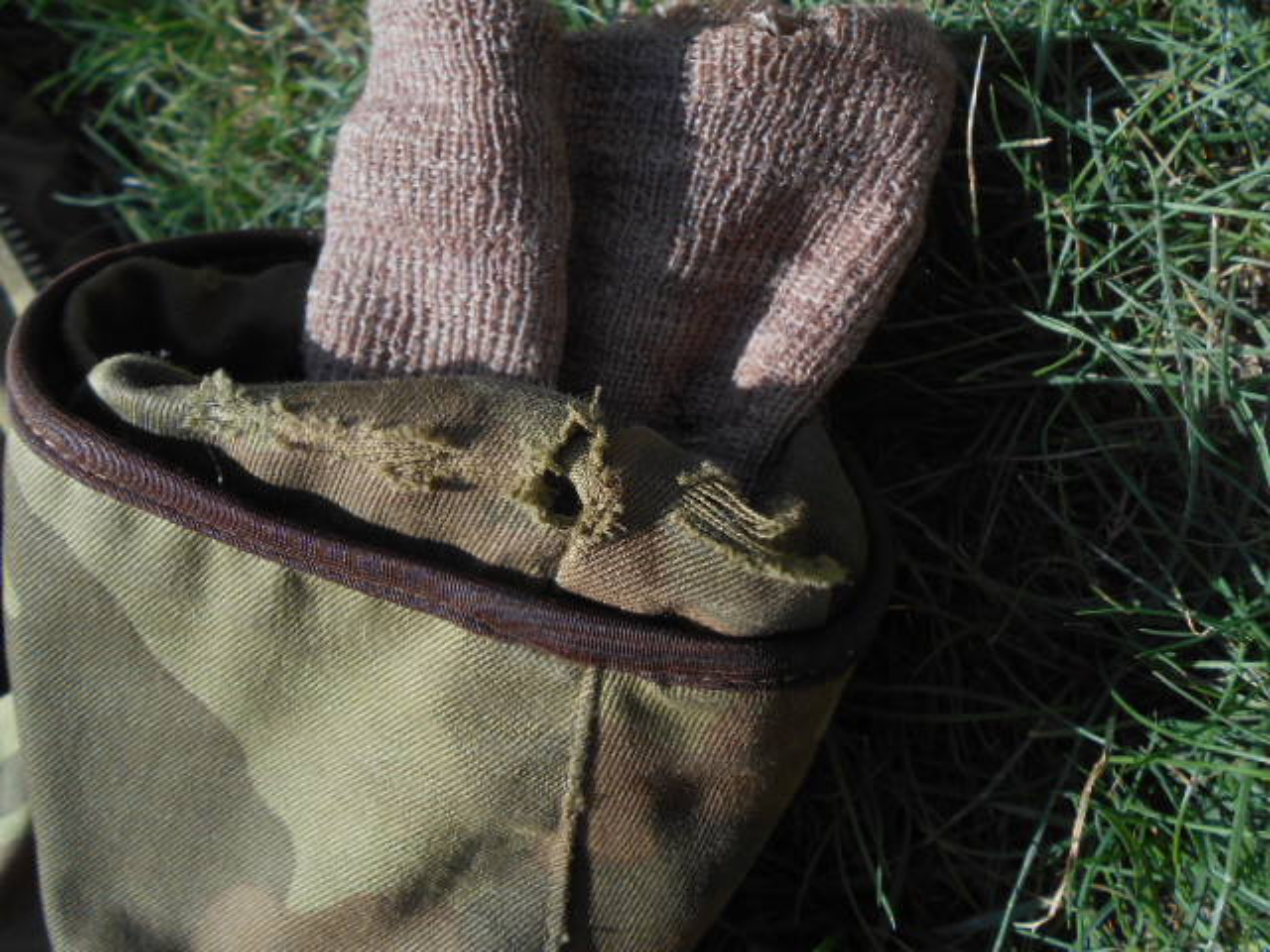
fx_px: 1101
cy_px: 476
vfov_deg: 46.8
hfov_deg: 60.0
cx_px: 635
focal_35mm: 30
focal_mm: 5.1
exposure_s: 1/640
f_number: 3.4
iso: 80
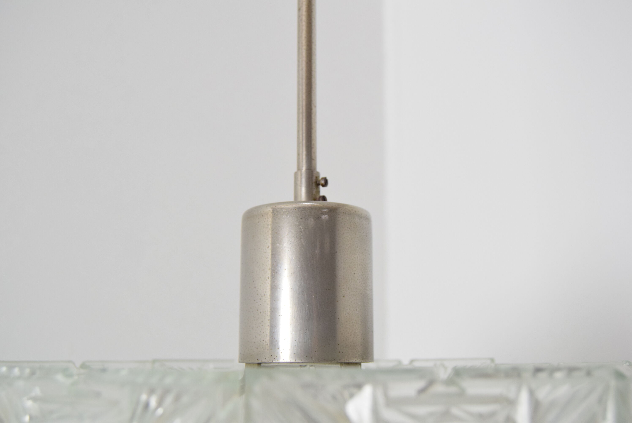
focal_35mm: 42
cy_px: 212
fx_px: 738
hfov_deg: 46.4
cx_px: 316
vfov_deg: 31.9
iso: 1600
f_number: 5
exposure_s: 1/100
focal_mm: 28
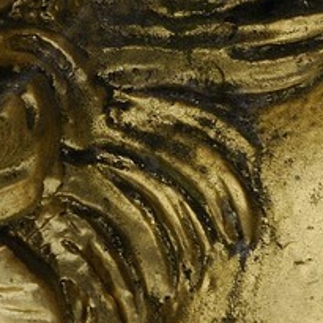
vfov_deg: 2.4
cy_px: -243
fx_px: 7696
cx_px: -273
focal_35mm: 729
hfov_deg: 2.4
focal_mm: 110
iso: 400
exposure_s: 1/160
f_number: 7.1
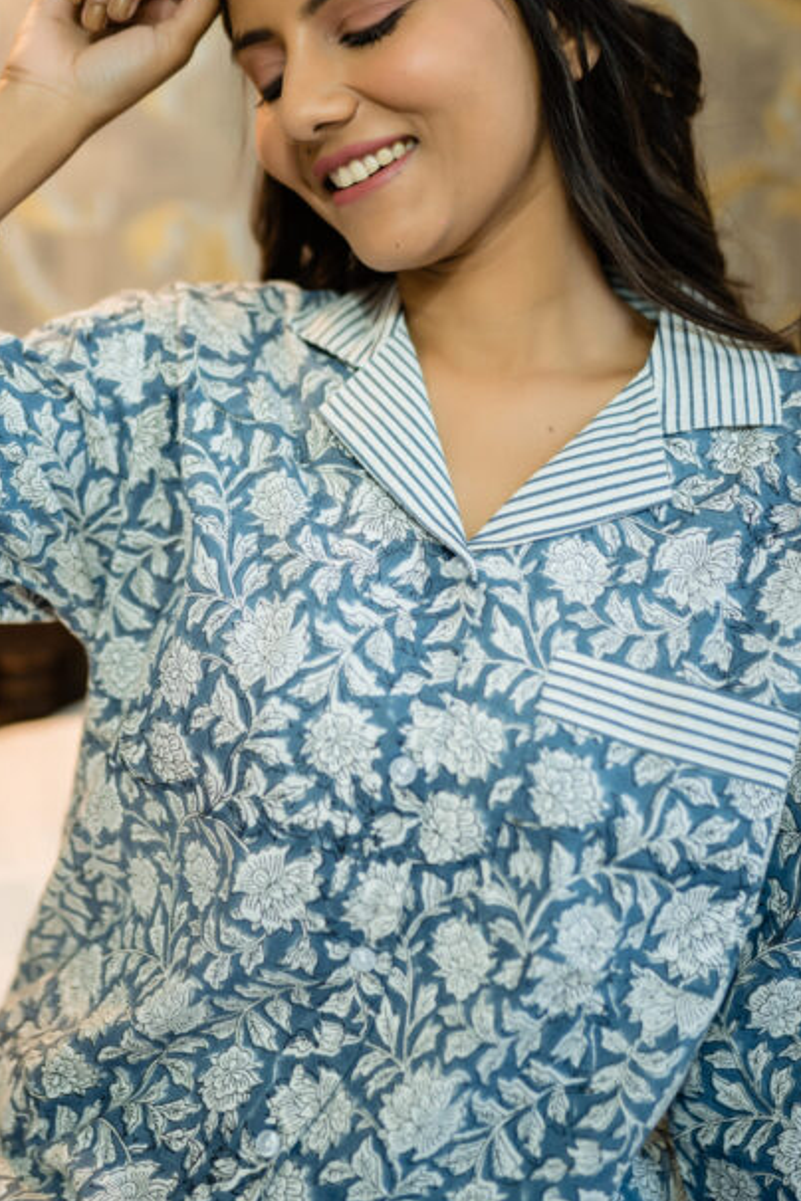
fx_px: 1735
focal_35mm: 52
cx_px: 240
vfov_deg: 38.0
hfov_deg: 25.8
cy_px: 482
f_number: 1.4
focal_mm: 35
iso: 500
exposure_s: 1/125
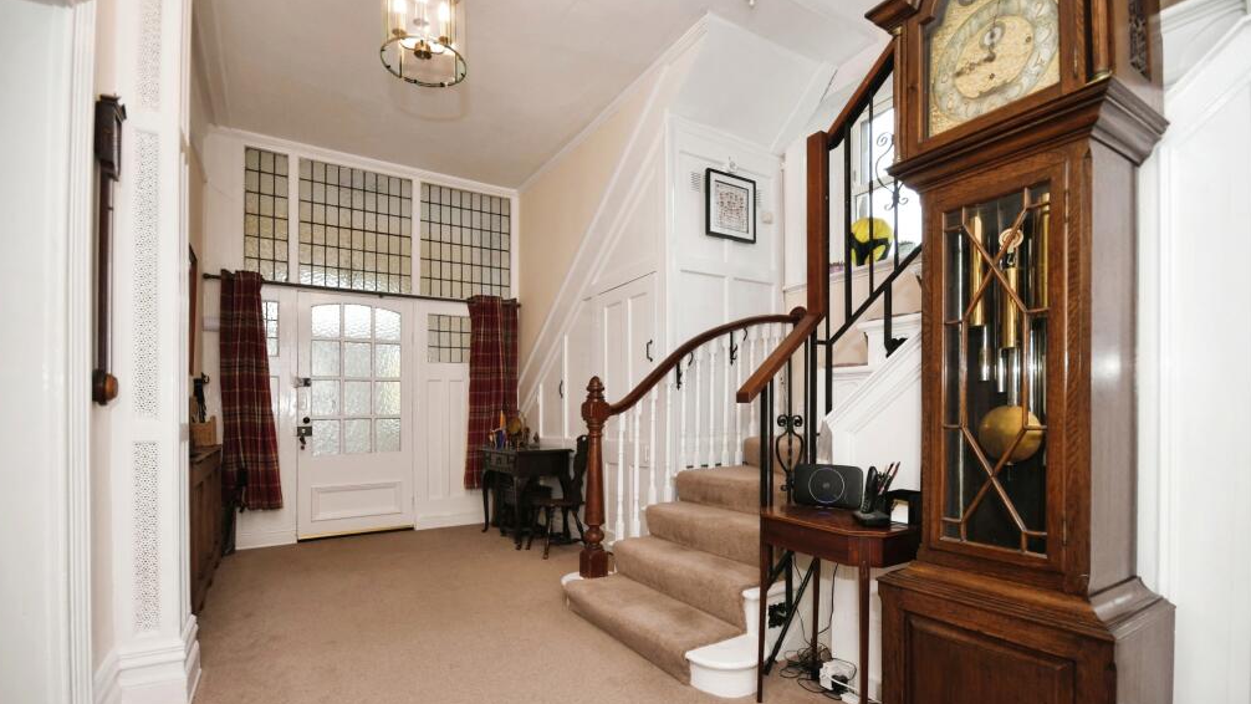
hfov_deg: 99.4
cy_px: 399
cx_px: 619
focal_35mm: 16
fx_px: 531
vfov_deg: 66.8
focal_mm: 10
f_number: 8
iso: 400
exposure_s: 1/30
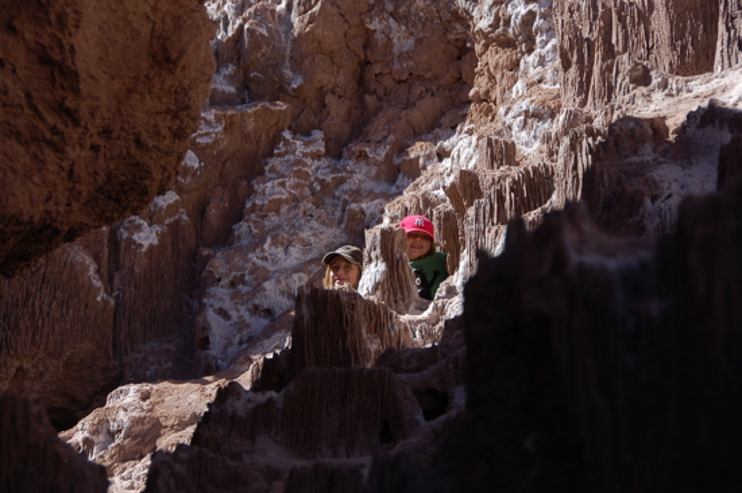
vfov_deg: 14.7
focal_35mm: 93
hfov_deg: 21.9
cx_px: 371
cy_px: 246
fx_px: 1916
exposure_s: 1/640
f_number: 5.3
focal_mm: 62
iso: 200
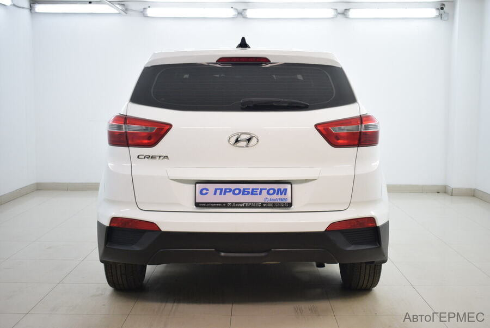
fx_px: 613
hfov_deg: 43.6
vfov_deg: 29.9
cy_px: 164
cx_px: 245
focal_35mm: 45
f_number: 4.2
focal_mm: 30
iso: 1000
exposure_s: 1/100
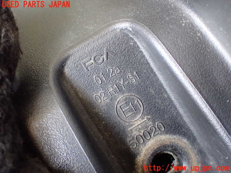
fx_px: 360
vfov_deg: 27.0
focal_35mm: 54
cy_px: 86
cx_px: 116
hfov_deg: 35.5
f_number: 3.3
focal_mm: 9.65
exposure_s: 1/50
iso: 1250
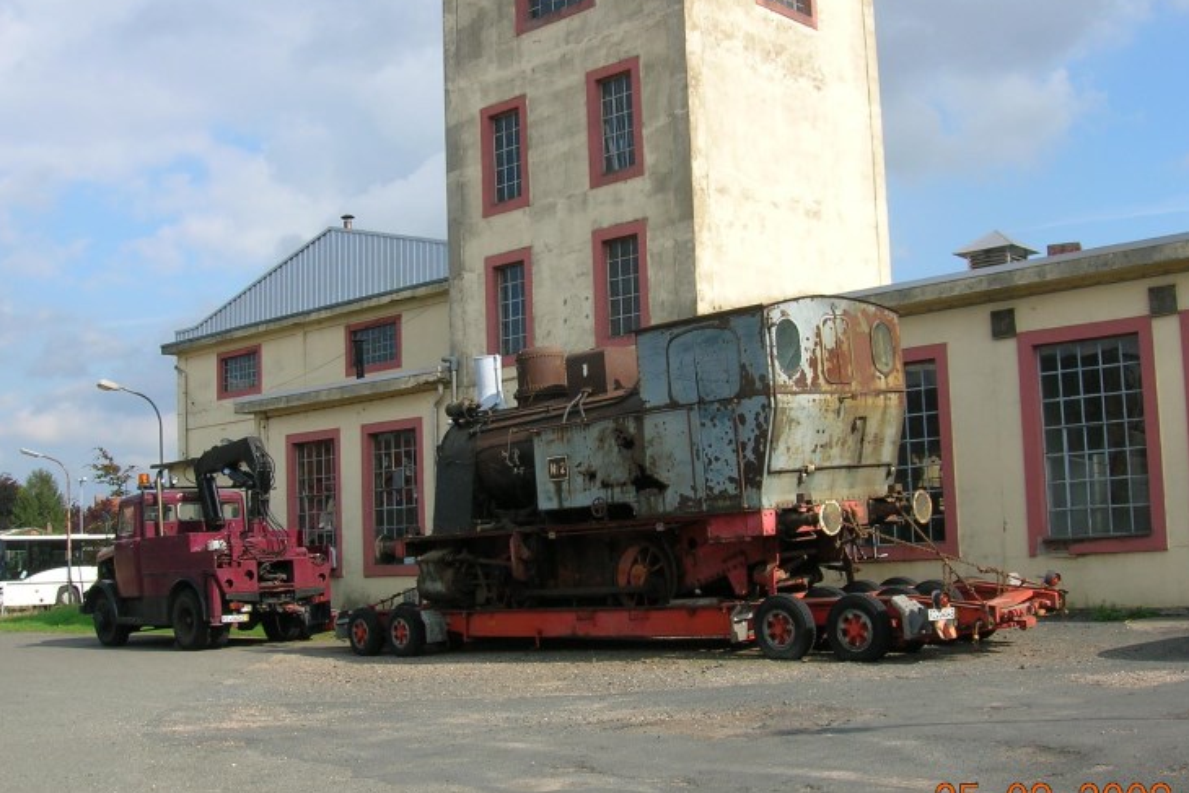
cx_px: 612
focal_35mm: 41
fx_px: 1354
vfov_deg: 32.6
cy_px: 414
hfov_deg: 47.4
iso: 50
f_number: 4.9
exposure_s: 1/336
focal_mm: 6
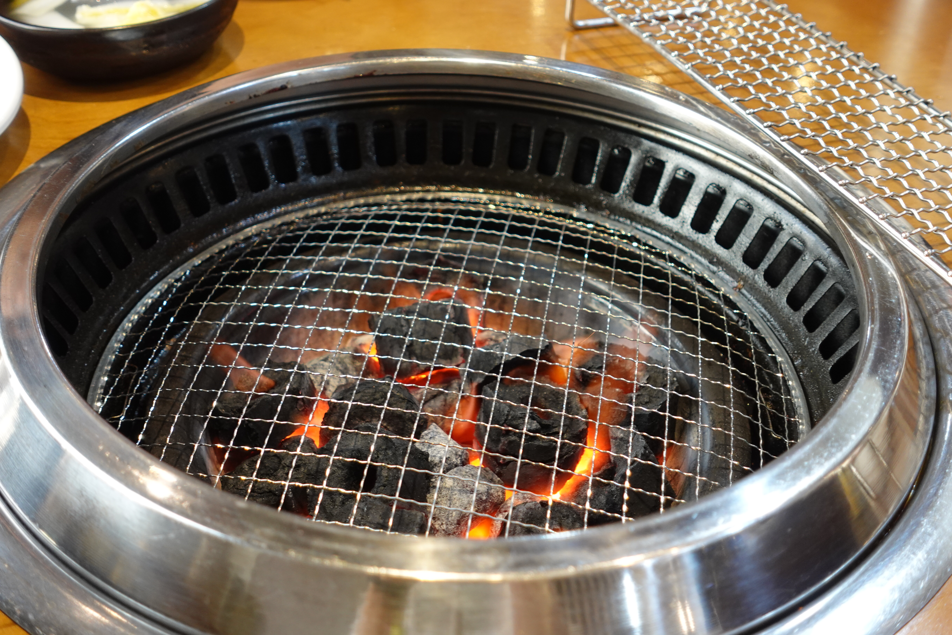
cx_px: 476
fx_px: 1269
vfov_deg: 28.1
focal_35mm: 48
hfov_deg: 41.1
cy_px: 318
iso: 500
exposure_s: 1/50
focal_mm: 18.2
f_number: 2.8
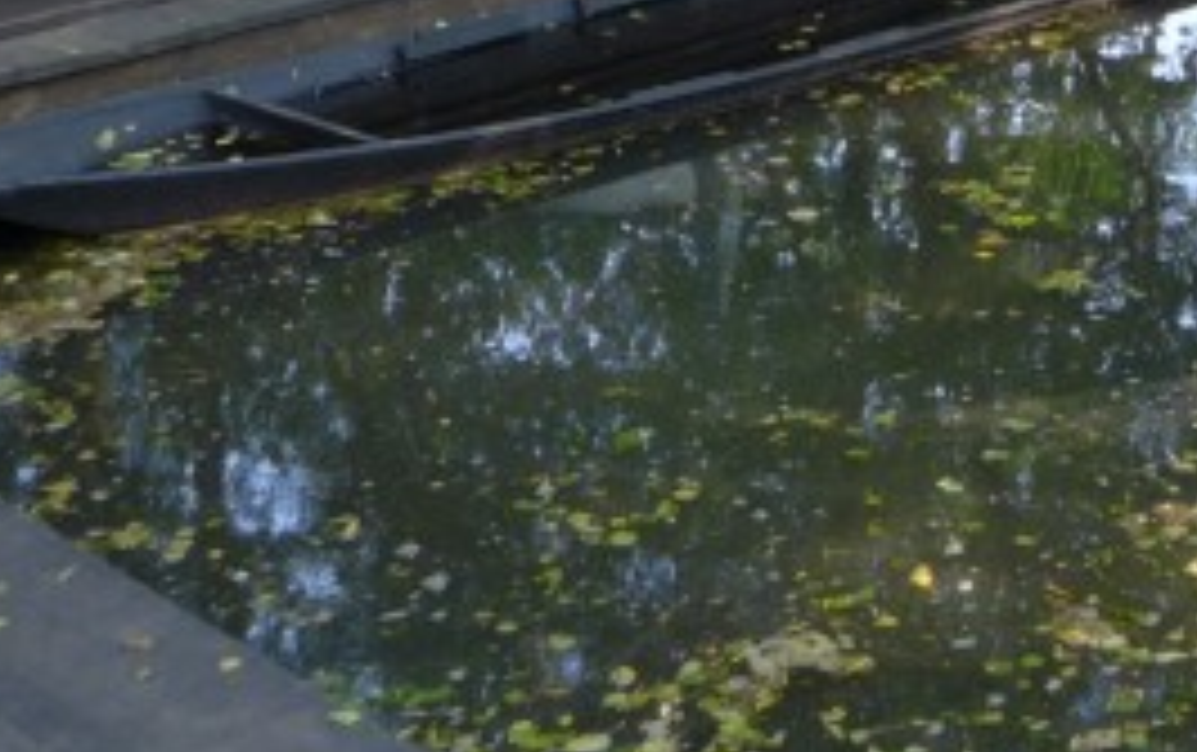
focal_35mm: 94
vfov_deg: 13.2
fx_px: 3070
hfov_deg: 21.2
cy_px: -353
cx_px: 1224
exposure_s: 1/125
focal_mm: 4.7
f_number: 2.5
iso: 80
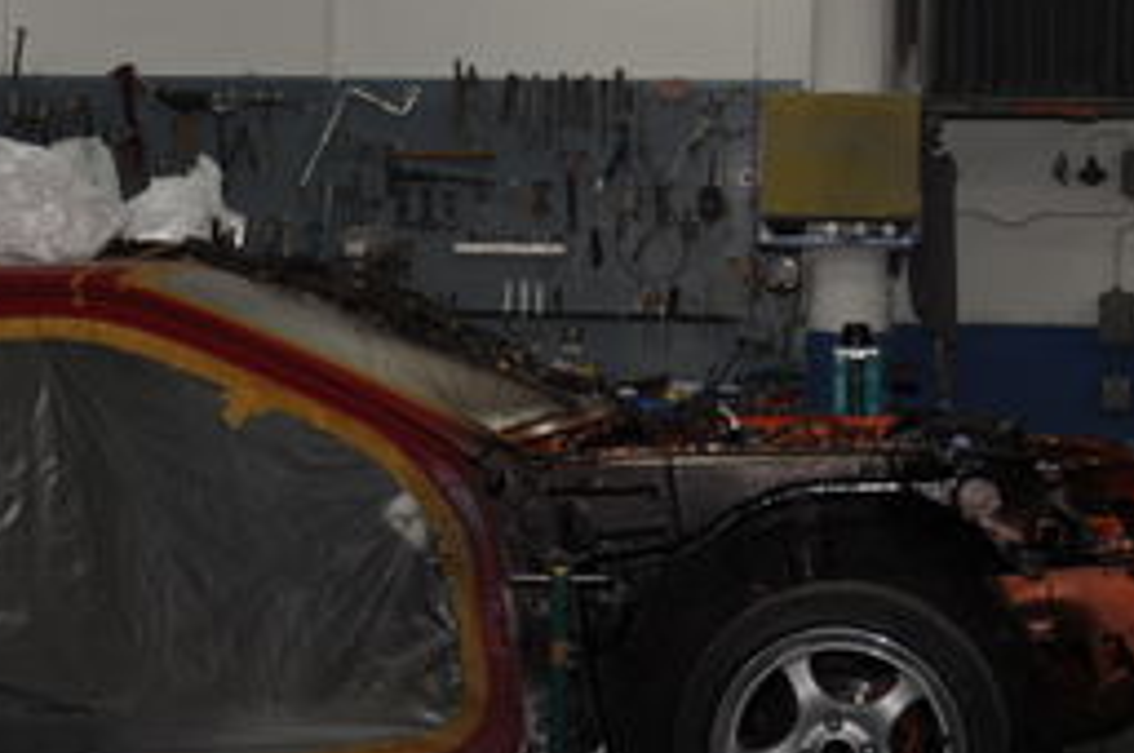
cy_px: 348
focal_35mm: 90
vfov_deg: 15.1
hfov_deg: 22.5
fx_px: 2831
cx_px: 354
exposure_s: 1/60
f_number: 4
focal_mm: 24
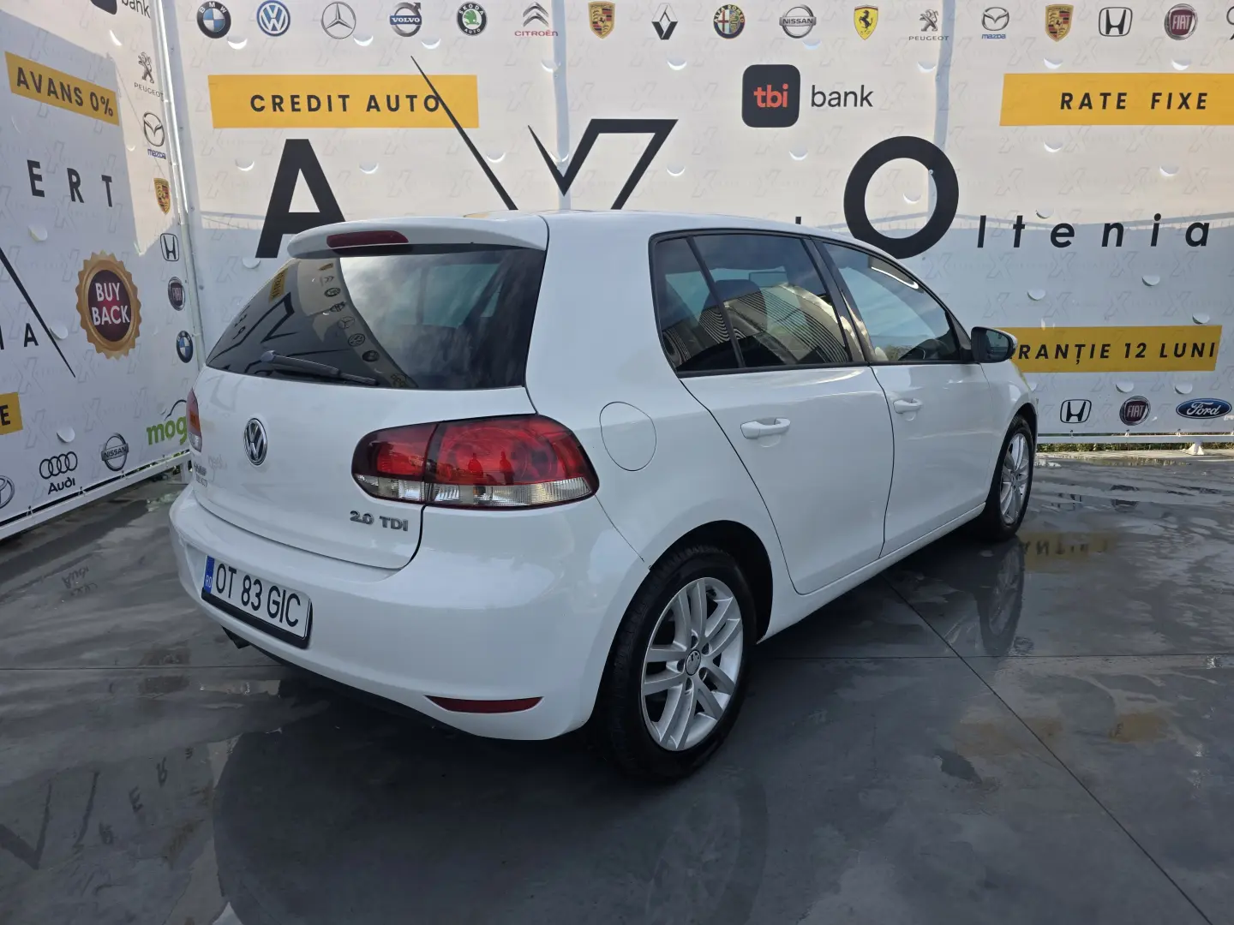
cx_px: 617
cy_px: 462
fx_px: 820
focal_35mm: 23
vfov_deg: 58.9
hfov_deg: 73.9
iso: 80
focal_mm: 6.3
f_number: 1.7
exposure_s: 1/2391
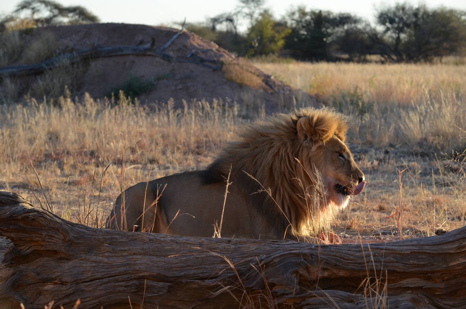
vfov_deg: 8.9
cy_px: 154
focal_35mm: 153
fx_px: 1977
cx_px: 233
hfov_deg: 13.4
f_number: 7.1
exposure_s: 1/200
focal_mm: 102
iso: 200
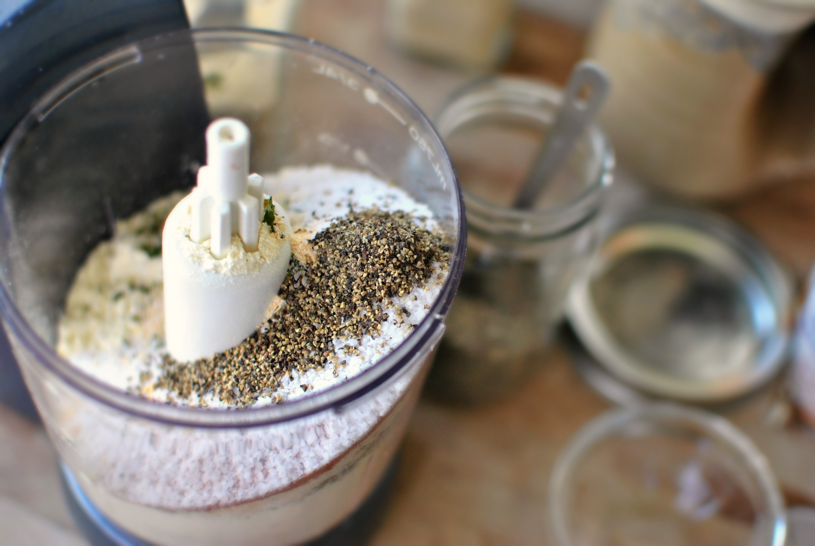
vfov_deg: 25.8
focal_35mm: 52
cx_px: 408
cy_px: 273
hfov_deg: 37.8
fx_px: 1190
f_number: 2.2
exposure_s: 1/160
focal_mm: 35
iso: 400
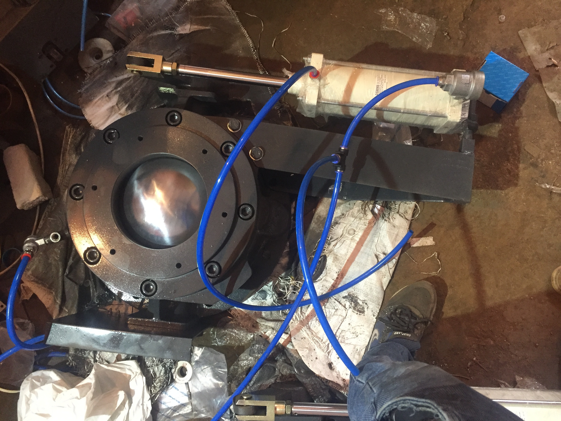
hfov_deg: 61.7
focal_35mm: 29
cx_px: 280
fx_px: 470
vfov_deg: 48.2
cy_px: 210
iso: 320
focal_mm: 4.15
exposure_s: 1/33
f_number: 2.2
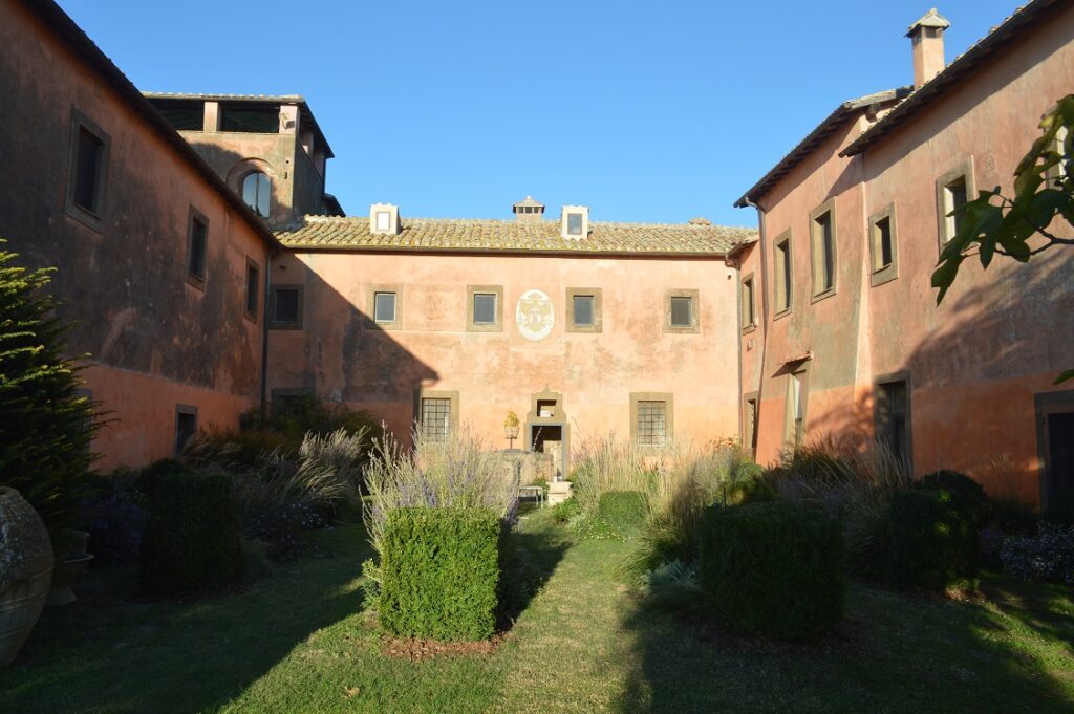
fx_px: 805
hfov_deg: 67.4
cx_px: 537
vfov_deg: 47.9
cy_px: 357
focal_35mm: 27
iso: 100
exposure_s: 1/200
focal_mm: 18
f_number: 7.1
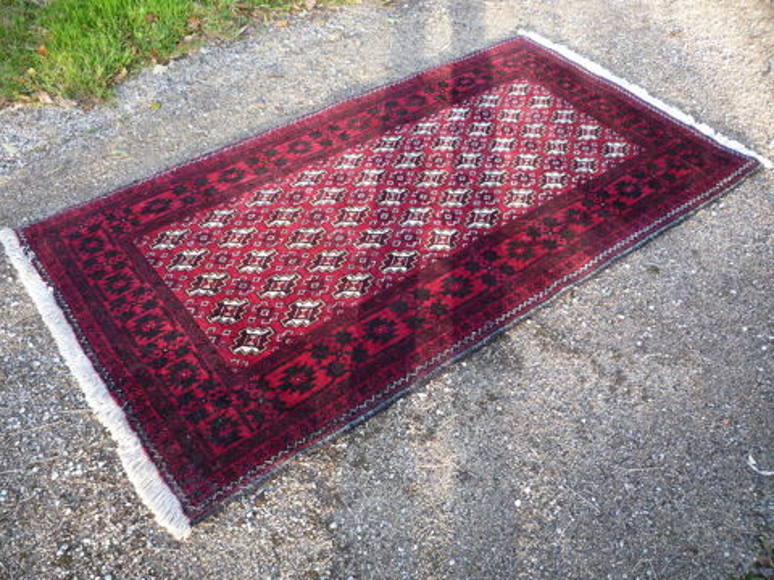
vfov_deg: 46.8
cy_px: 290
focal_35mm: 30
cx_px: 387
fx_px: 671
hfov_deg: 60.0
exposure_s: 1/50
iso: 100
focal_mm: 5.2
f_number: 3.3
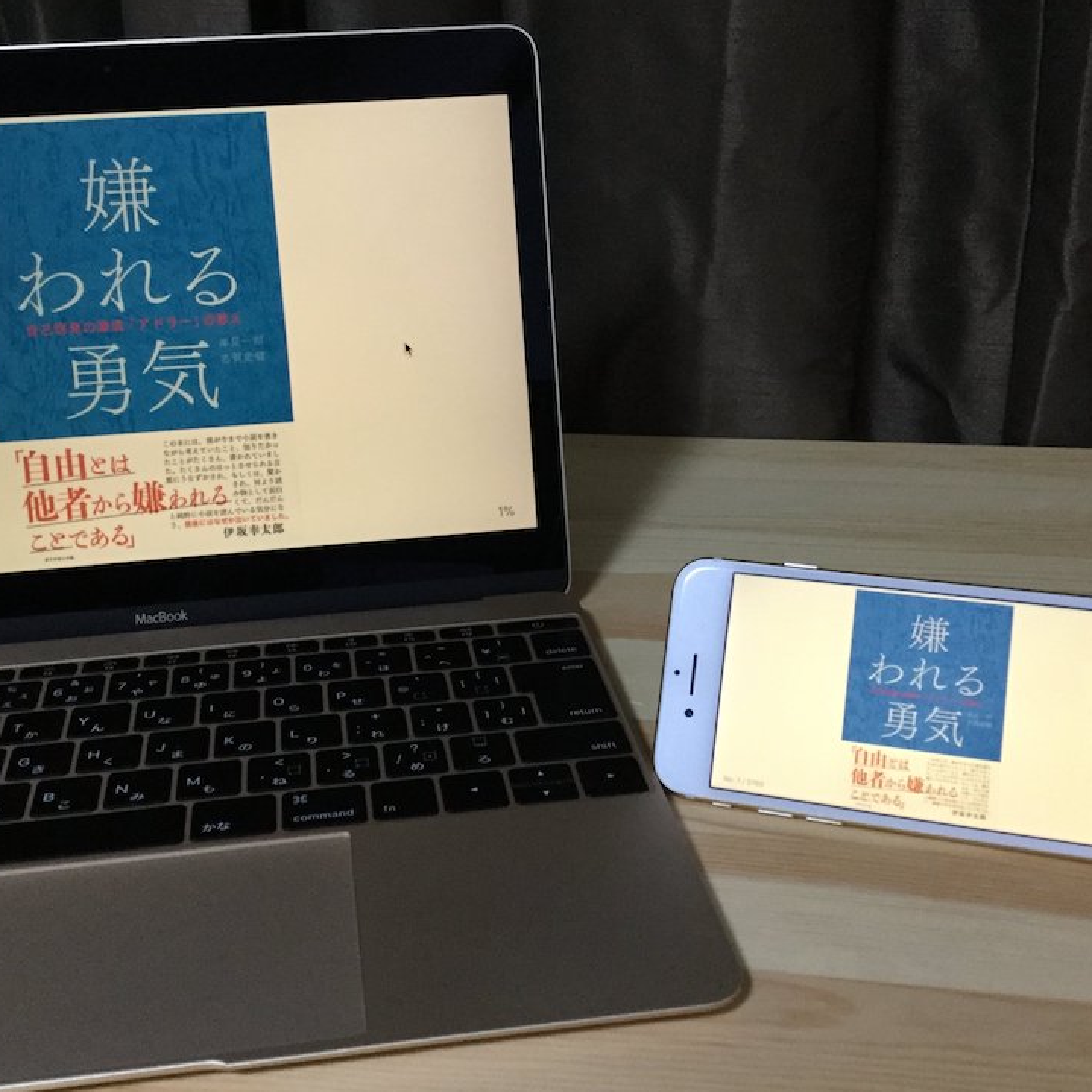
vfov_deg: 42.8
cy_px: 519
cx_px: 466
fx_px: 1392
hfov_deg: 42.7
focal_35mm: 39
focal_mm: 3.3
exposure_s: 1/30
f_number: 2.4
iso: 125
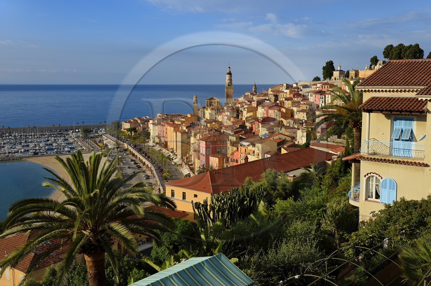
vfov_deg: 35.0
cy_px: 143
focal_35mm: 38
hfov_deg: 50.7
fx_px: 455
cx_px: 216
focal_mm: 38
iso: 200
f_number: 13
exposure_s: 1/250
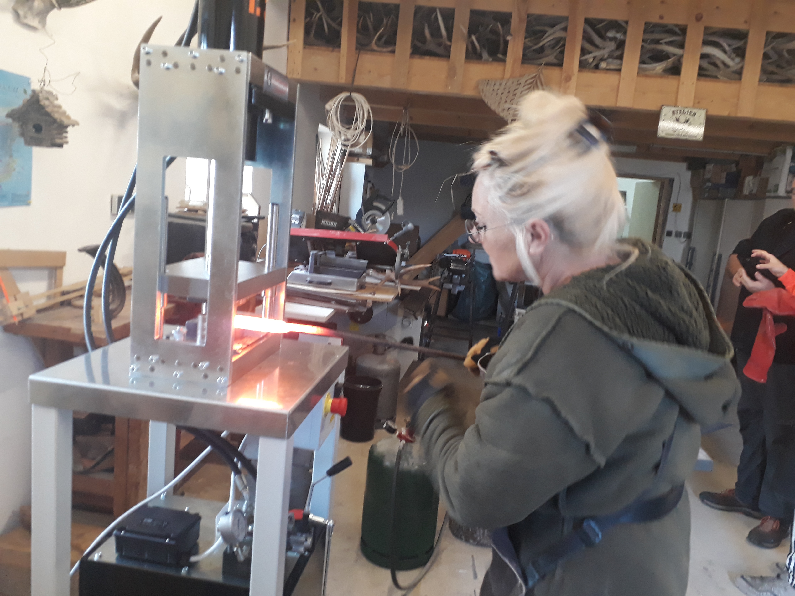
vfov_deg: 51.4
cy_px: 298
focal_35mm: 27
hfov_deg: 65.3
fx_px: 620
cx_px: 398
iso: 160
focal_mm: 3.6
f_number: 1.9
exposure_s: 1/25
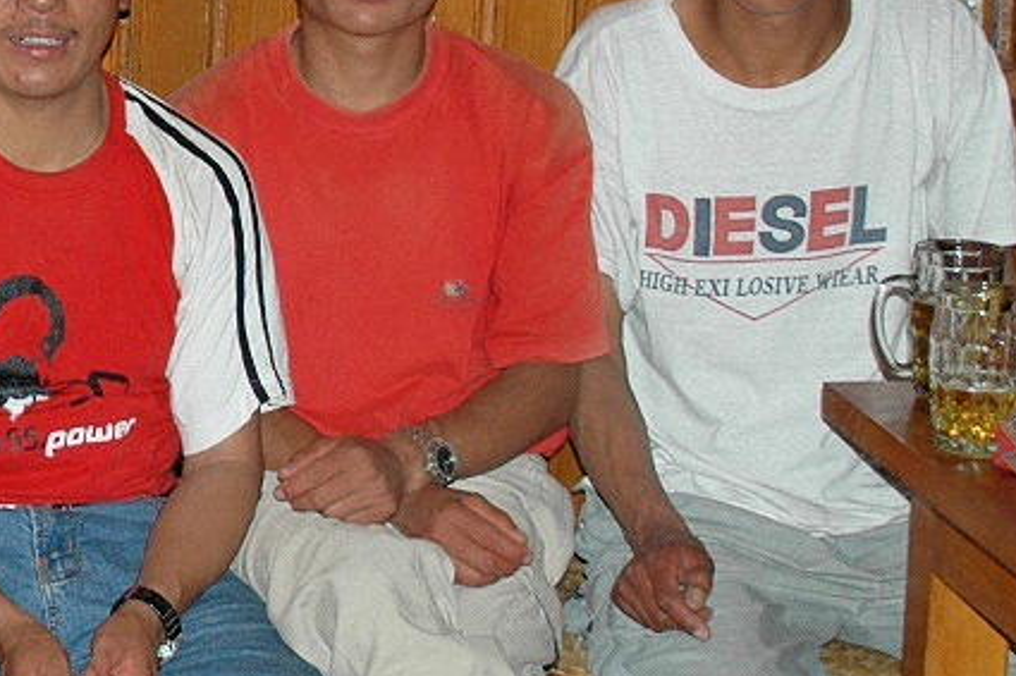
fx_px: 4203
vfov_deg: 9.2
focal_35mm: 149
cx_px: -344
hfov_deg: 13.3
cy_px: 241
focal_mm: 32
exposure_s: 1/60
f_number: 4.2
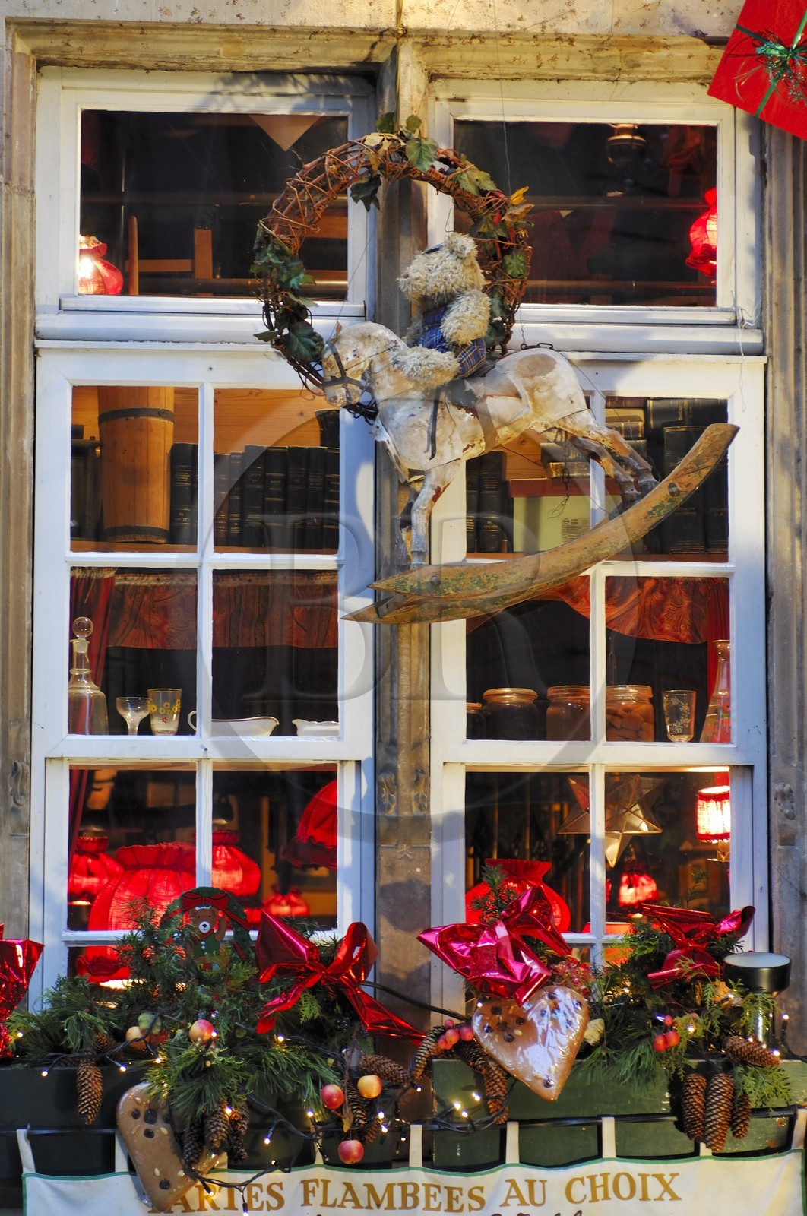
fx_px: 3541
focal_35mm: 105
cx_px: 404
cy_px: 608
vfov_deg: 19.5
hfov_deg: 13.0
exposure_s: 1/6
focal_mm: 70
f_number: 4
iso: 100
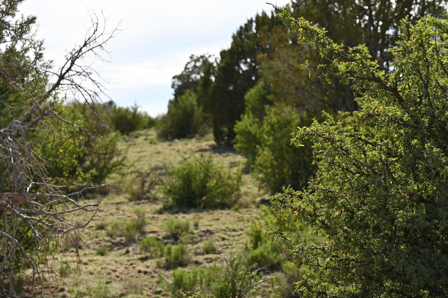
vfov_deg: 10.9
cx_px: 227
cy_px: 99
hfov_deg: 16.3
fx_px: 1567
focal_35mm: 126
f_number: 7.1
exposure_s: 1/400
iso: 100
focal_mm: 70
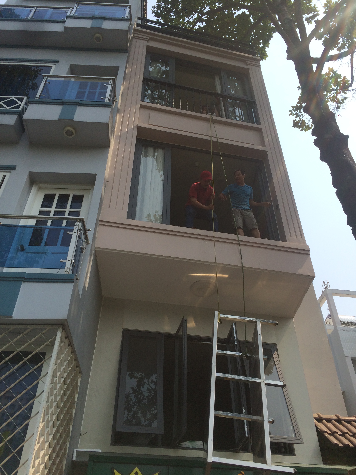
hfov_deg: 48.2
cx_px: 178
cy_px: 238
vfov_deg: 61.7
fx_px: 398
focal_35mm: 29
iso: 32
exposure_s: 1/2160
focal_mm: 4.15
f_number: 2.2
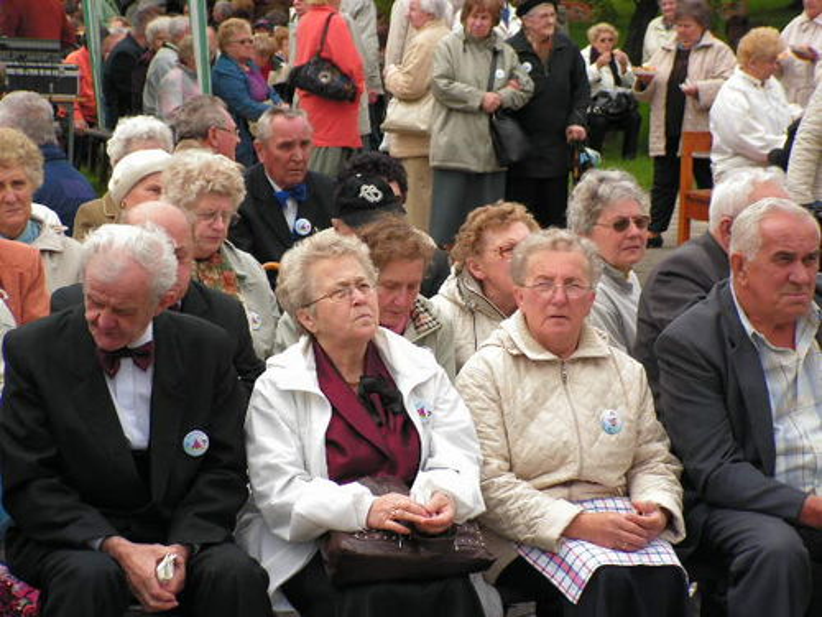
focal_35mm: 130
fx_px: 3087
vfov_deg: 11.4
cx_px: 411
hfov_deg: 15.2
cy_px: 308
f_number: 3.4
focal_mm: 21.8
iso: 64
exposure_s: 1/400
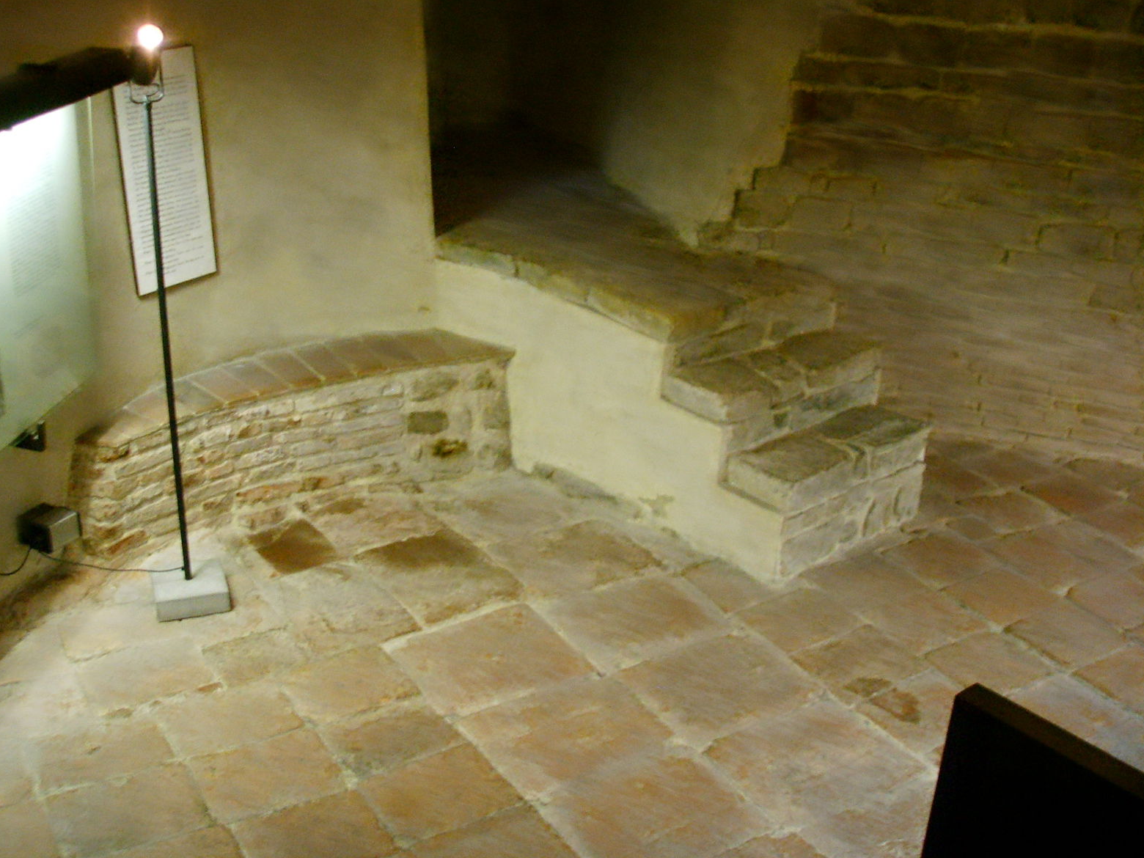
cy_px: 436
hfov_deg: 46.8
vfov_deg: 36.0
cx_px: 568
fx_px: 1322
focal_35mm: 40
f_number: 3.5
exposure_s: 1/4
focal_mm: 6.6
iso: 150
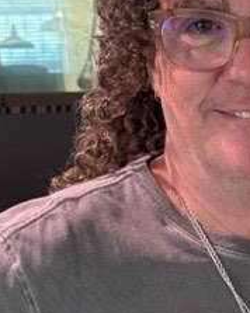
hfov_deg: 11.3
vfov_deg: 15.2
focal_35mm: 126
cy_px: 257
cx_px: 458
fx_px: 1167
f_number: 1.78
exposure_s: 1/42
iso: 640
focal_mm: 6.76
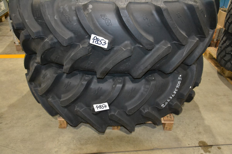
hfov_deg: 57.2
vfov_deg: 40.0
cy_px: 77
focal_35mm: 33
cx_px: 116
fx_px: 213
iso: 3200
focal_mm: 22
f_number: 3.8
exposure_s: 1/60
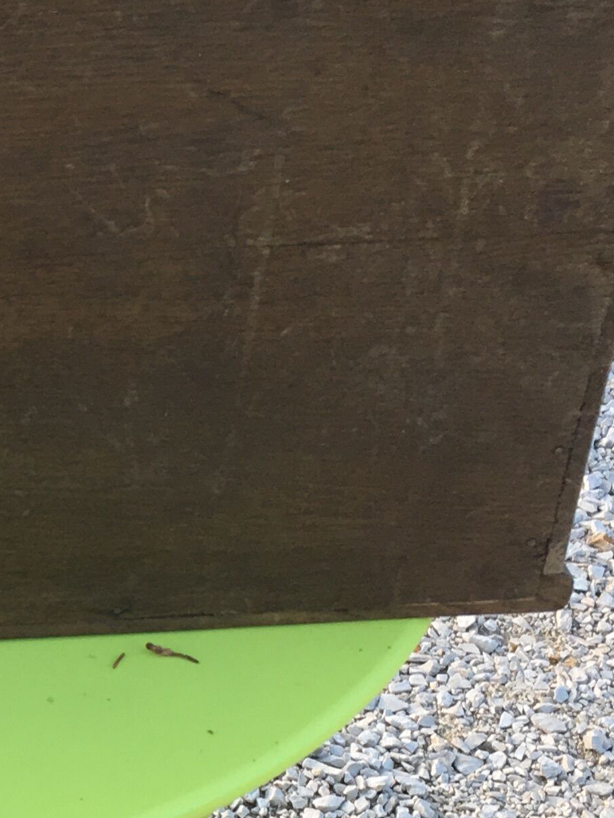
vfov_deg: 20.3
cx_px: -368
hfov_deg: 14.2
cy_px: 605
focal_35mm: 96
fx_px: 2270
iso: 32
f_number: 2.2
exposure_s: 1/100
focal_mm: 4.15
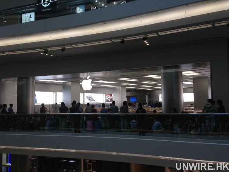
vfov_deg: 43.0
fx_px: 218
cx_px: 114
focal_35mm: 33
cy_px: 86
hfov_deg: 55.3
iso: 80
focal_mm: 4.13
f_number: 2.4
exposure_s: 1/120
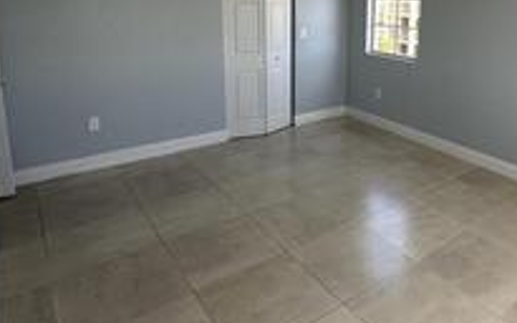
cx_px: 361
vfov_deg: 41.5
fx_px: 408
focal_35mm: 29
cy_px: 71
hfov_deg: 62.4
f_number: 2.2
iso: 40
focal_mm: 2.22
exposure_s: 1/161
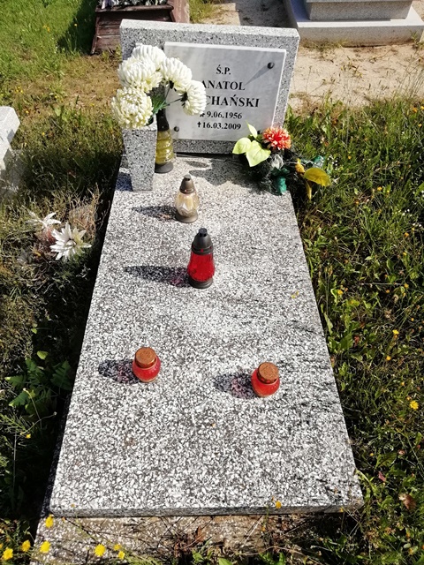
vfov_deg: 67.3
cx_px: 212
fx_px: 425
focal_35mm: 26
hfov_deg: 53.1
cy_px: 282
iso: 50
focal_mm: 3.21
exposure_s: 1/1135
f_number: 2.2
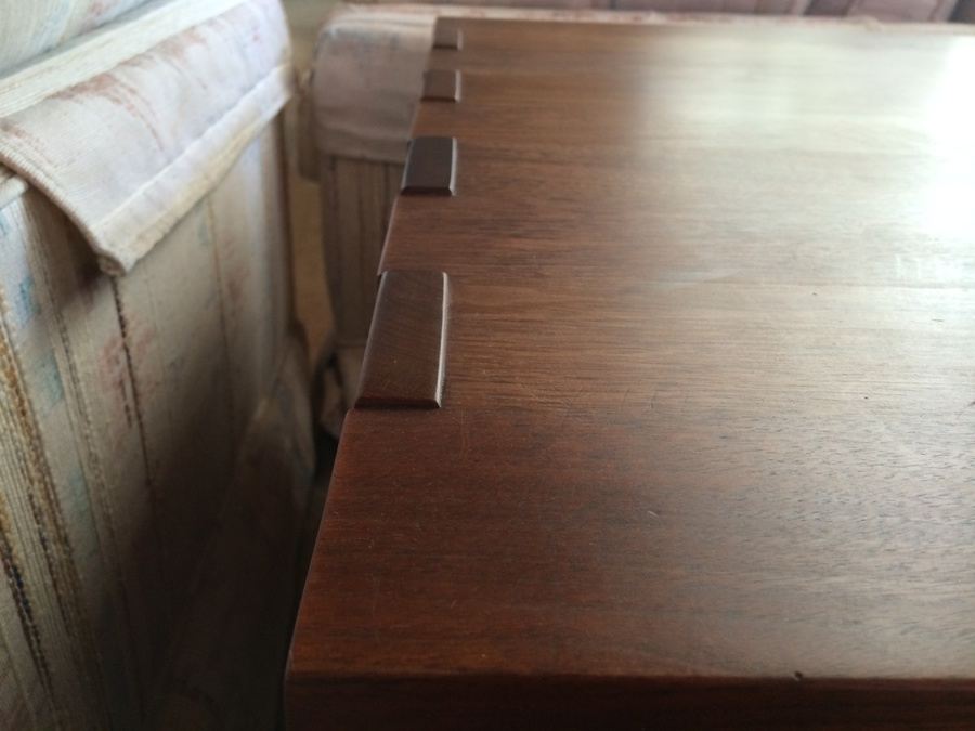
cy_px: 366
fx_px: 845
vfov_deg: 46.8
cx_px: 488
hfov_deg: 60.0
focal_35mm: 30
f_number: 2.2
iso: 100
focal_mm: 4.12
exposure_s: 1/30
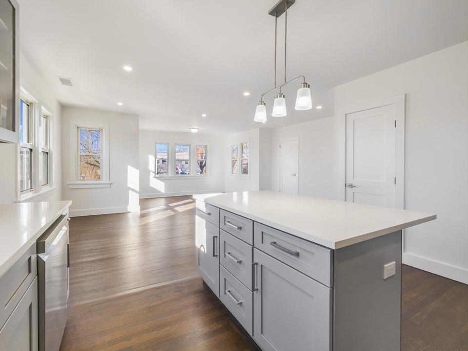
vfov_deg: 81.7
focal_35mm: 15
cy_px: 172
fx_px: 203
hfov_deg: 98.0
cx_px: 218
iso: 800
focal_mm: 7
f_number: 8
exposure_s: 1/50
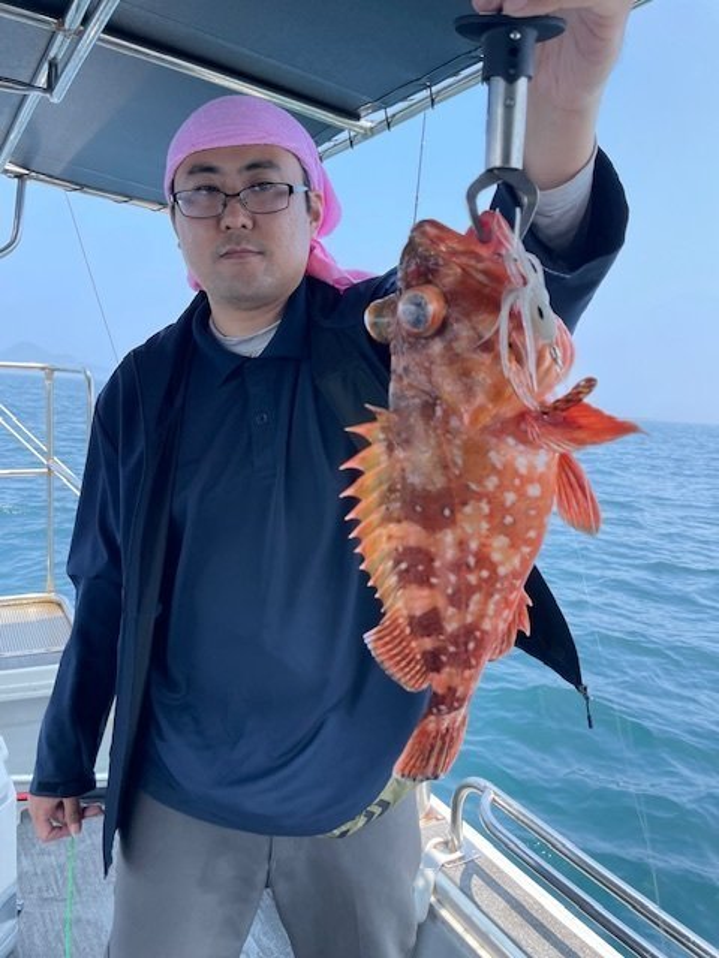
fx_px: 720
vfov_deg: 67.3
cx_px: 360
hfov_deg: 53.1
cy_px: 479
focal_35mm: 26
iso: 32
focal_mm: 4.2
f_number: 1.6
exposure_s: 1/647
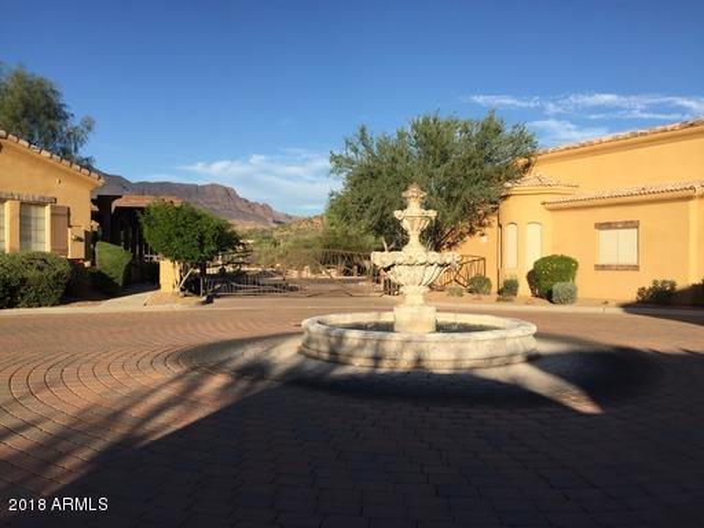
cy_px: 264
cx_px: 352
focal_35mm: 29
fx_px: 590
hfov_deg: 61.7
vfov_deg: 48.2
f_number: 2.2
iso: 32
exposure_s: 1/1582
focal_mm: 4.15
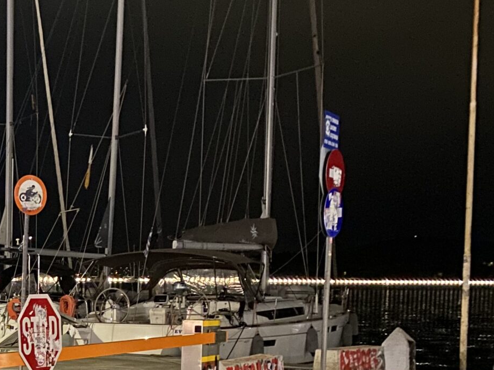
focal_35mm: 72
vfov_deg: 19.9
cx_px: -152
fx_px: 1028
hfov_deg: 23.7
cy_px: 365
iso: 800
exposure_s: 1/8
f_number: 1.8
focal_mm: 4.25
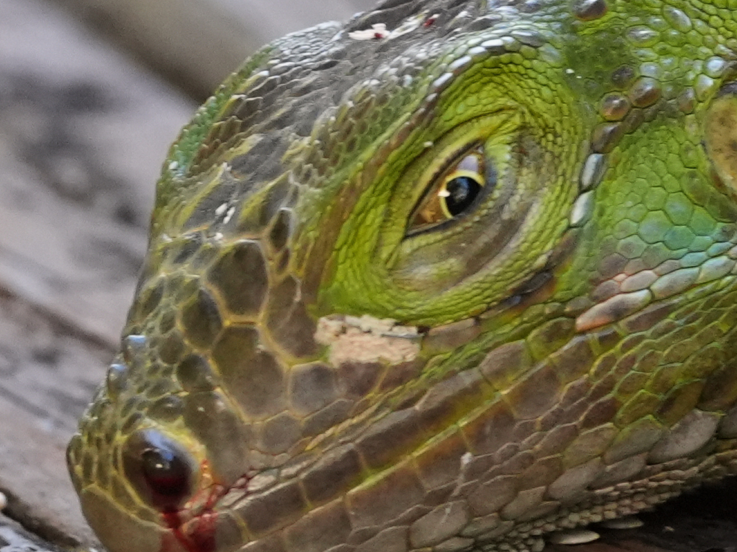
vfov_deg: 1.5
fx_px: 21454
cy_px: -237
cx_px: 1590
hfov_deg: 2.0
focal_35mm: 1008
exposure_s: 1/250
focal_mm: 200
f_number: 9
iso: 4000
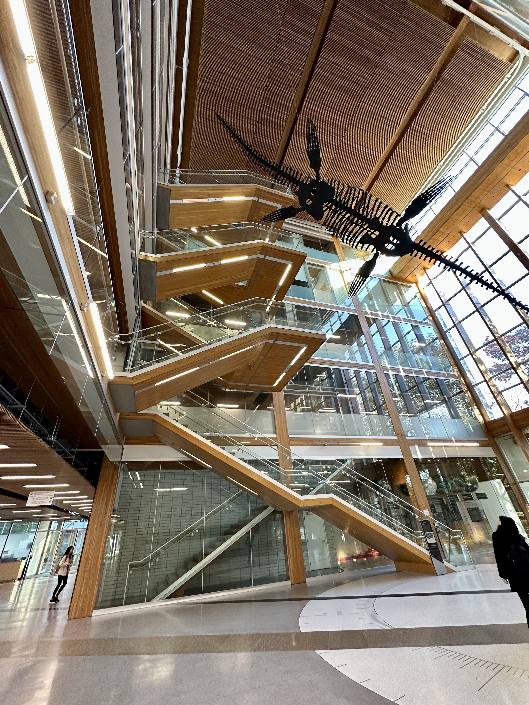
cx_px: 264
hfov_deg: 85.7
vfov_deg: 102.1
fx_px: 285
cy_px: 352
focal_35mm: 14
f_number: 2.2
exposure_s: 1/120
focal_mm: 2.22
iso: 250
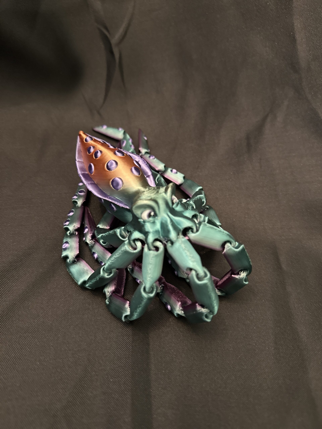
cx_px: 161
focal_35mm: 24
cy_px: 214
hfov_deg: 56.8
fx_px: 298
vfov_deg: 71.6
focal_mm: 6.86
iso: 1000
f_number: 1.78
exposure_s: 1/30
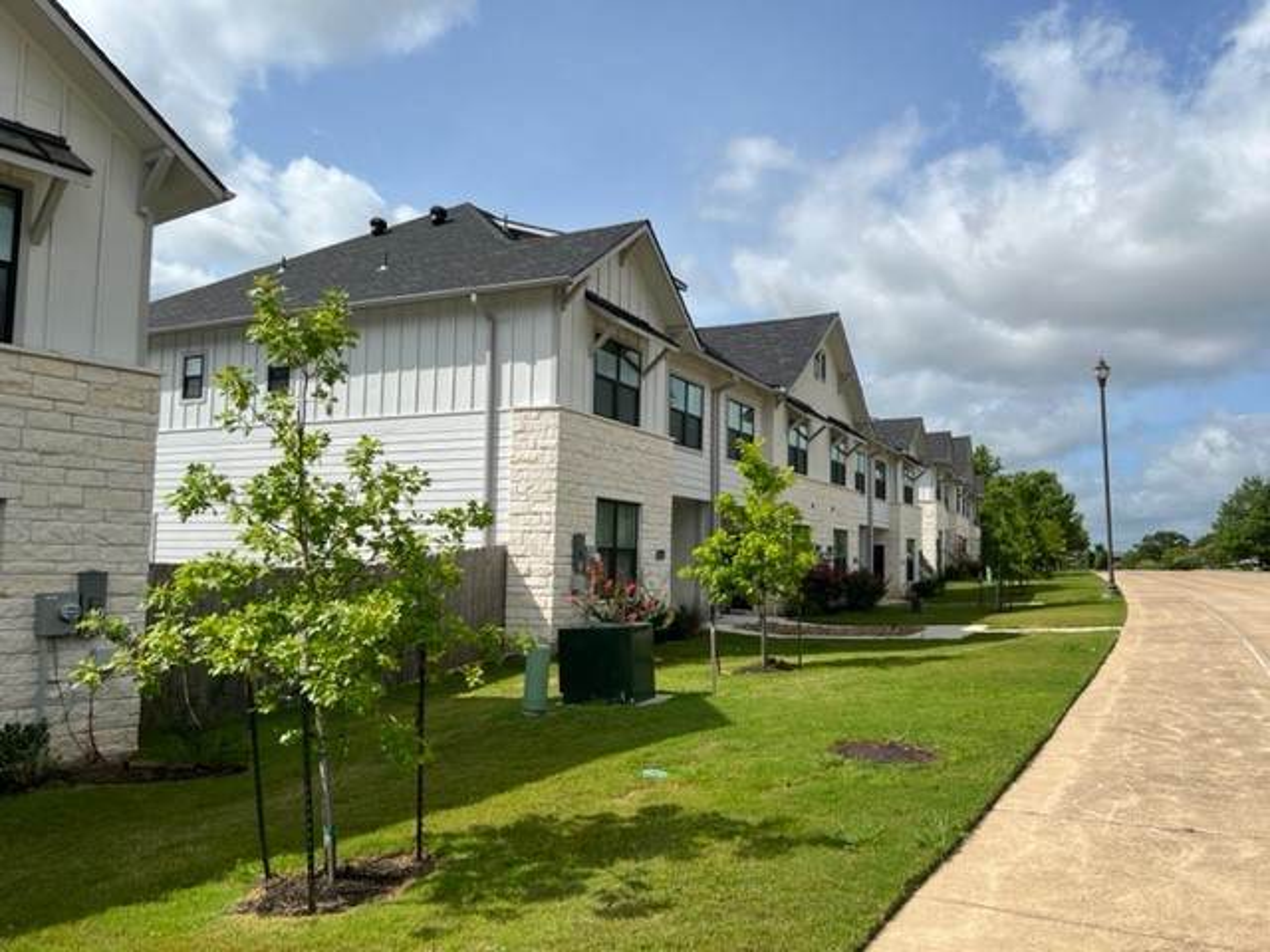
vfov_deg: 53.1
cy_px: 476
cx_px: 635
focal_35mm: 26
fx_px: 954
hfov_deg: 67.3
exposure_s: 1/5882
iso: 50
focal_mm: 5.7
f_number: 1.5
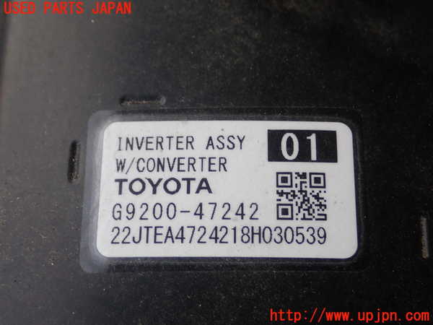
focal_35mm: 57
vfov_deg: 25.7
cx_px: 216
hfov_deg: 33.8
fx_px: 713
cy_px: 162
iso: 200
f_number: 3.5
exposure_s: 1/80
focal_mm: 10.29
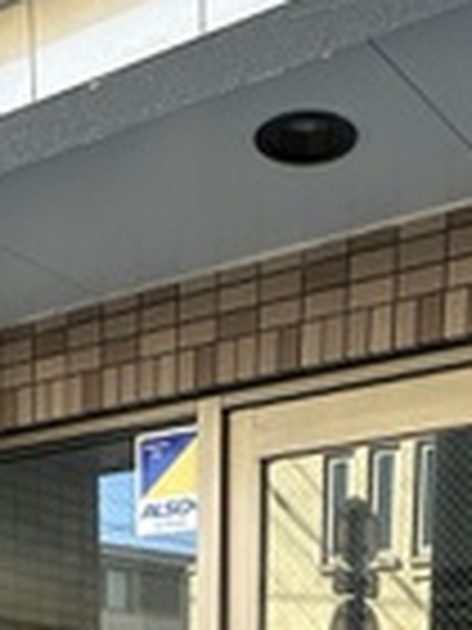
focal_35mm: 70
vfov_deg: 21.3
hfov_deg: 21.0
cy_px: 1048
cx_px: 214
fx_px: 1273
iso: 40
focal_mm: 2.22
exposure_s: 1/193
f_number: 2.2
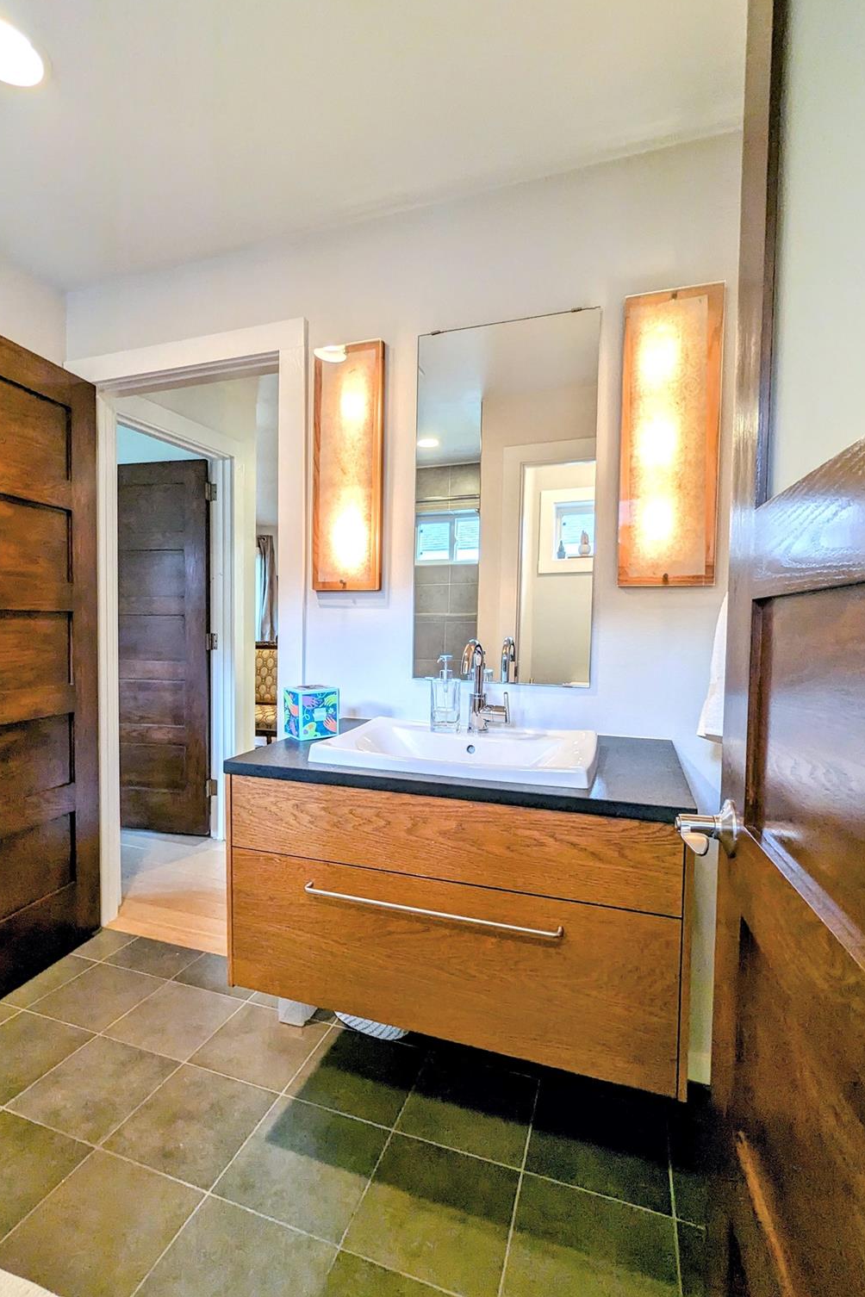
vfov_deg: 93.3
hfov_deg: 70.2
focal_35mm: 17
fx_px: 613
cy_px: 650
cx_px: 380
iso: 115
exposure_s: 1/30
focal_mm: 2.35
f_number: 2.2
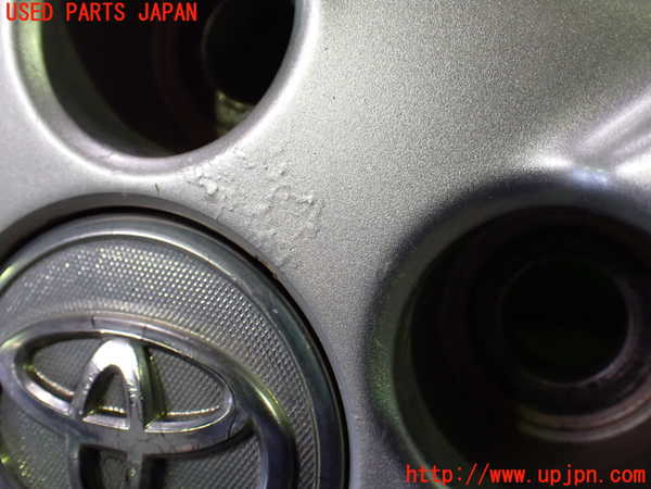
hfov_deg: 45.8
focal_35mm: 41
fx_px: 771
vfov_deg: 35.1
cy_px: 244
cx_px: 326
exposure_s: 1/160
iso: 640
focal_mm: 7.31
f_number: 2.8
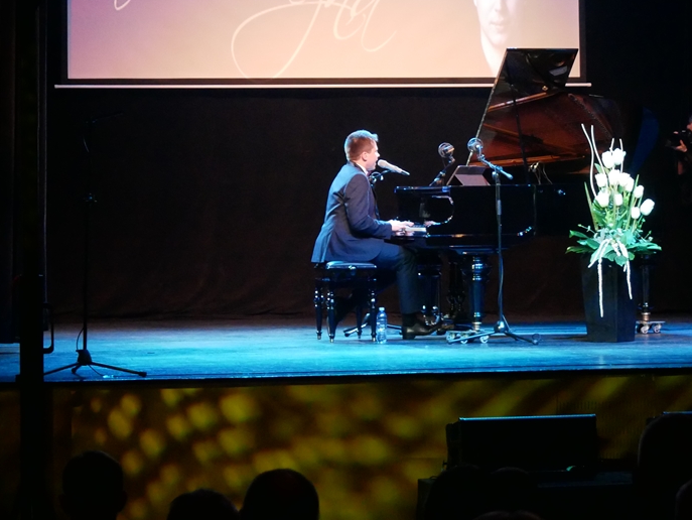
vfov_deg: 9.4
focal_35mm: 157
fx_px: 3140
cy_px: 80
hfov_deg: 12.6
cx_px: 454
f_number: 4
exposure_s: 1/60
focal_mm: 45
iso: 3200
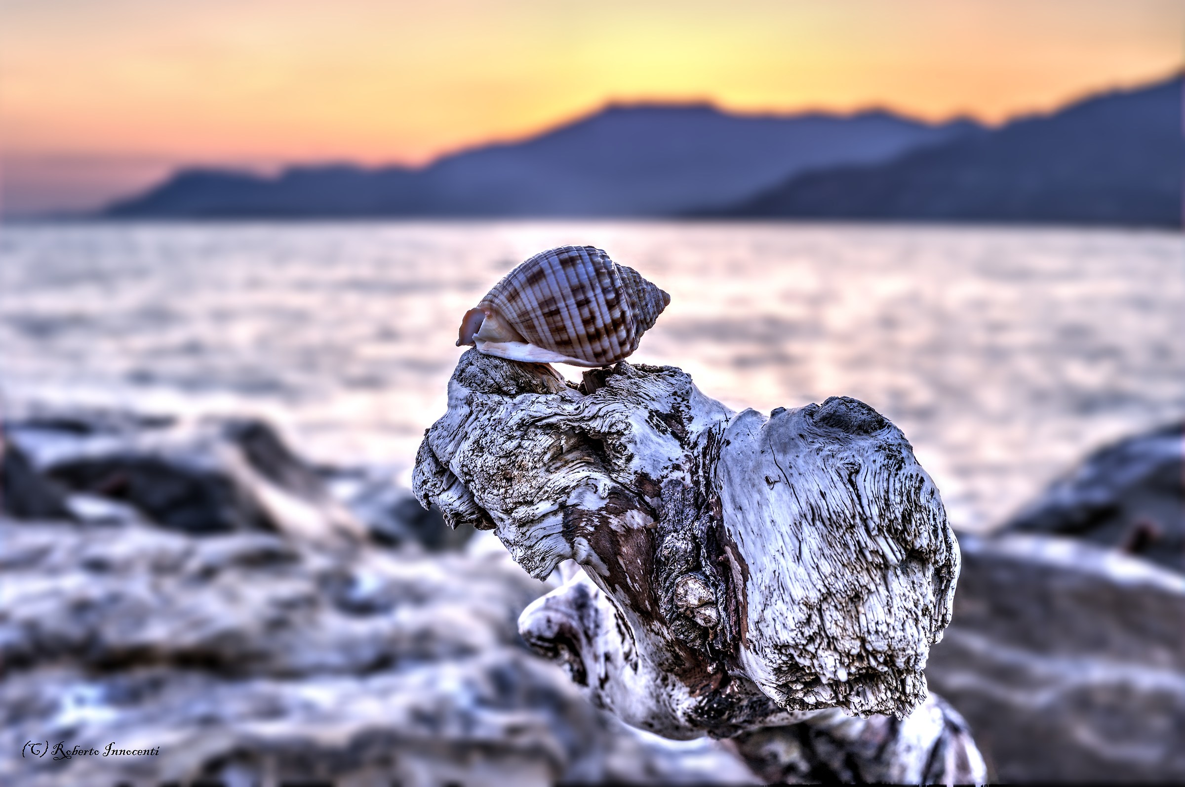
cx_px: 592
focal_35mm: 50
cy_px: 394
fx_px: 1643
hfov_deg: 39.6
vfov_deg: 26.9
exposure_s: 1/5
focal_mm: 50
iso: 200
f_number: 11
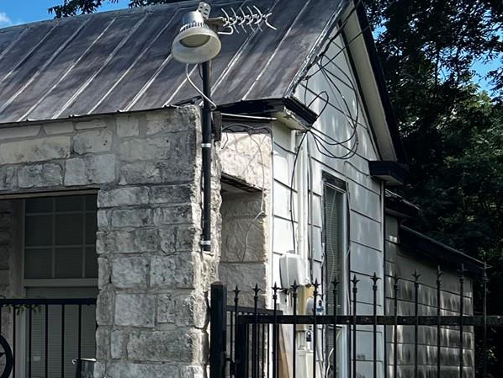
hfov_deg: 20.2
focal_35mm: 89
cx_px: -149
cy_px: 270
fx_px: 1294
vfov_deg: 16.5
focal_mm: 5.7
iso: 50
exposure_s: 1/2695
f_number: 1.5
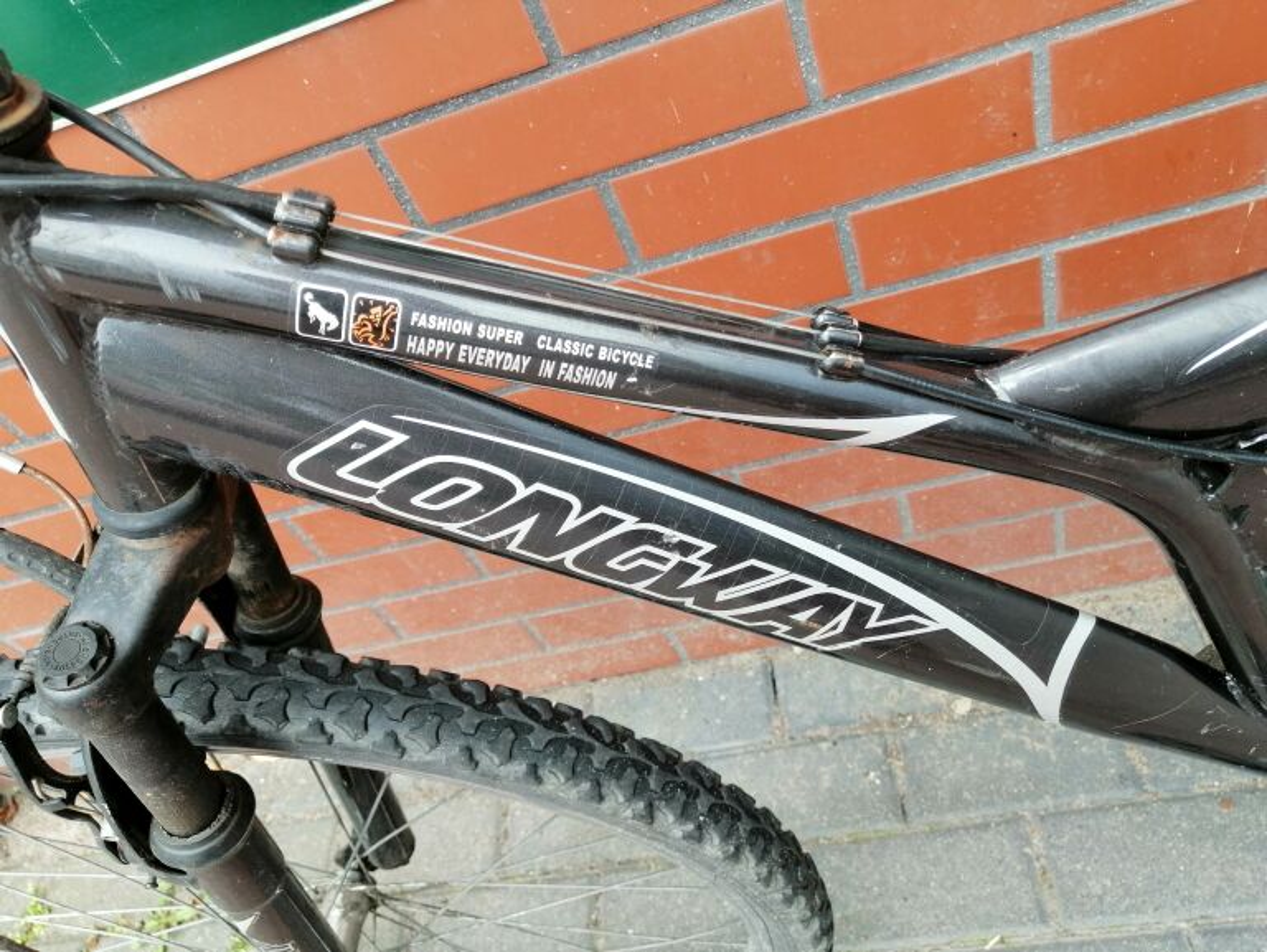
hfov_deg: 67.3
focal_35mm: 26
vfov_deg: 53.1
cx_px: 634
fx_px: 952
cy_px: 476
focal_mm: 3.95
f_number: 1.8
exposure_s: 1/50
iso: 80
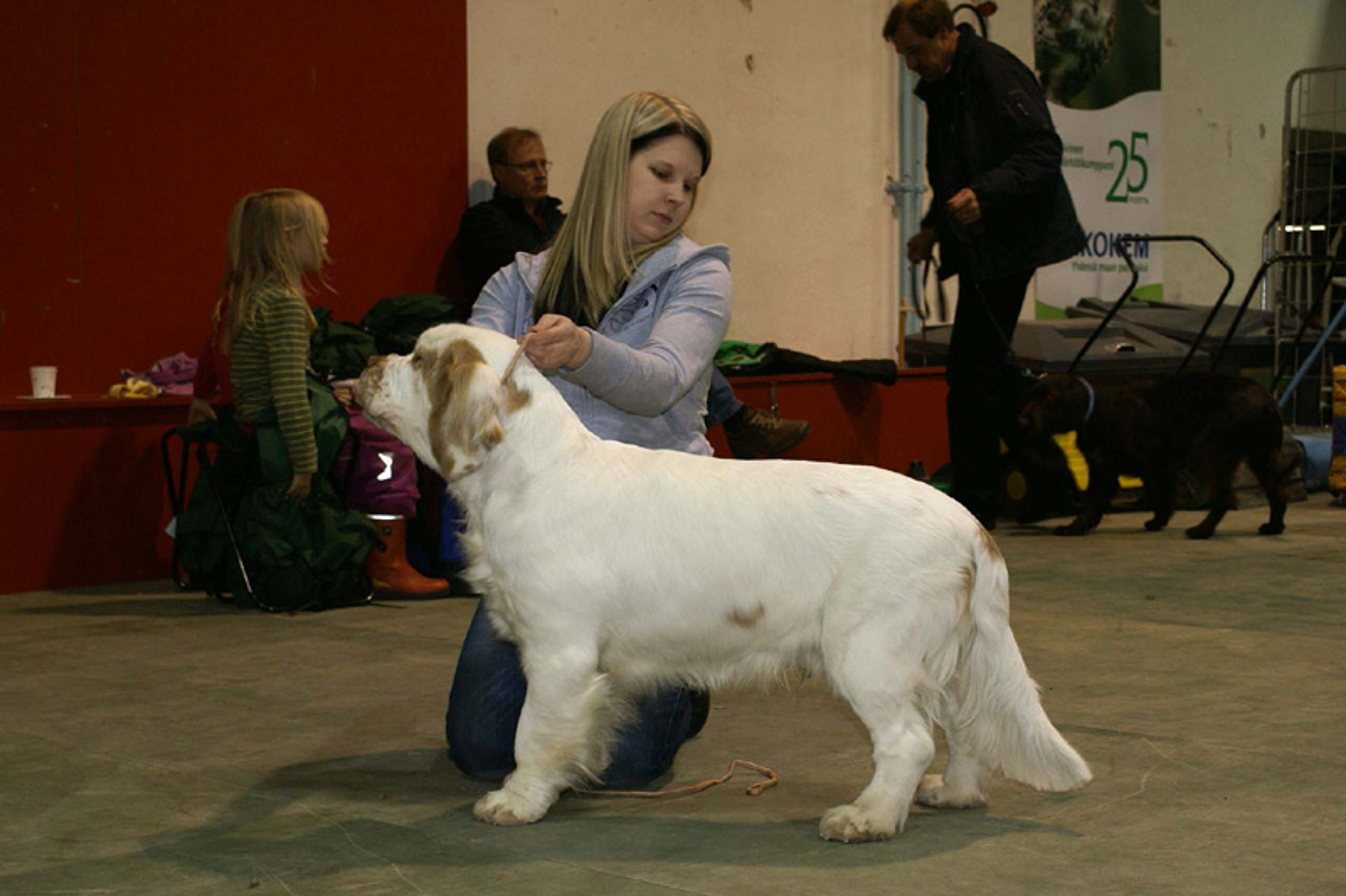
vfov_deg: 22.6
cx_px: 673
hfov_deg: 33.4
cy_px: 448
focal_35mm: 60
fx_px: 2243
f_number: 5.6
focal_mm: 40
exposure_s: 1/60
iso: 400
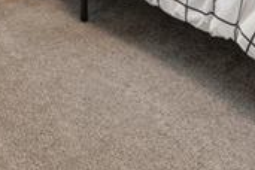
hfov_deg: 22.1
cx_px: 28
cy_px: -271
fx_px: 637
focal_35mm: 90
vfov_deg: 11.6
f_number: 11
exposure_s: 1/2
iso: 100
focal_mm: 15
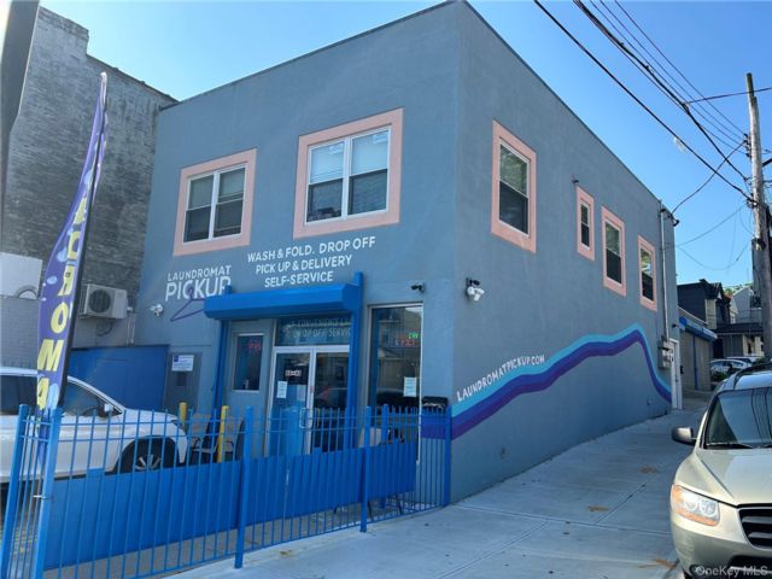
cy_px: 290
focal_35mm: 26
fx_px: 580
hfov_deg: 67.3
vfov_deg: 53.1
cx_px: 386
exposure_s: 1/1449
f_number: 1.5
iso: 50
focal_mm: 5.7
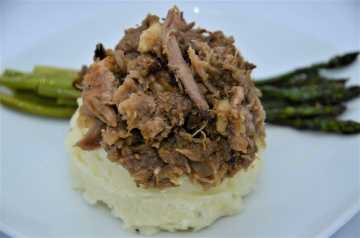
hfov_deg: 17.1
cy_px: 119
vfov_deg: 11.4
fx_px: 1198
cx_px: 180
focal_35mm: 120
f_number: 5.3
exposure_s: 1/60
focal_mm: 80
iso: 100
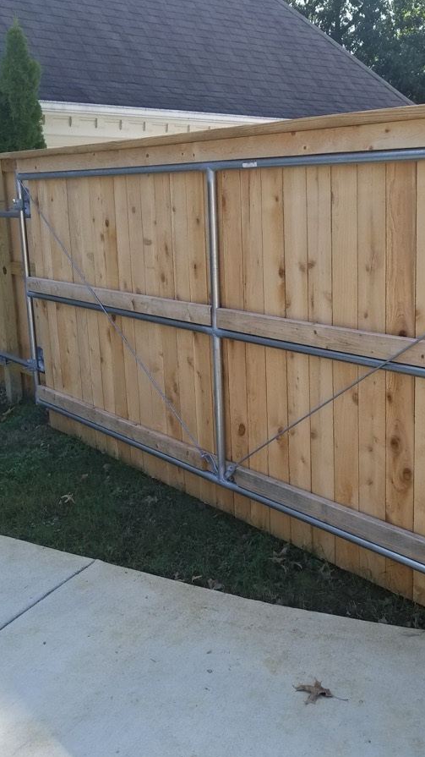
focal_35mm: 38
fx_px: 762
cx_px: 277
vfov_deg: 52.8
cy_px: 378
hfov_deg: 31.0
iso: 50
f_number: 1.7
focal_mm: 4.25
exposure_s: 1/722
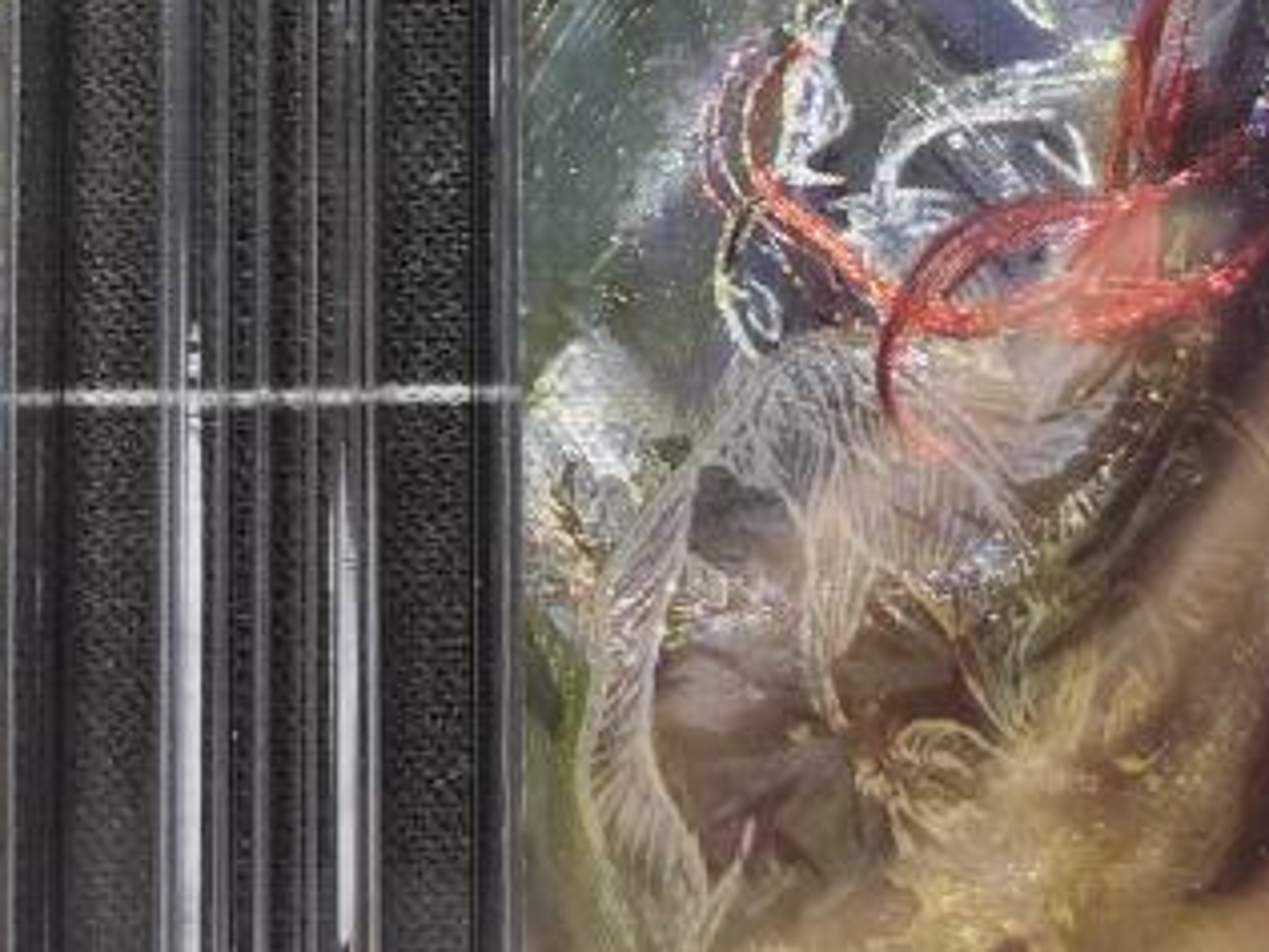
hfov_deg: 19.1
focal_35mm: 102
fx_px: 3739
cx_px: 317
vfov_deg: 14.2
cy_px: -52
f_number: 1.65
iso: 500
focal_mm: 6.14
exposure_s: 1/50
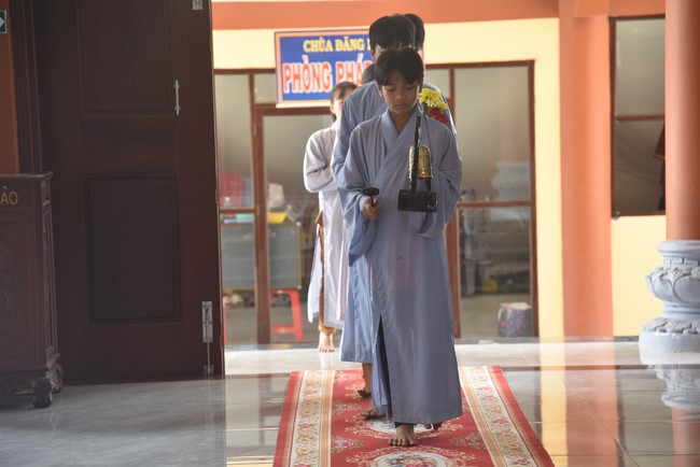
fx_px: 2334
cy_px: 234
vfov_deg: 11.4
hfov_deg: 17.1
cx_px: 350
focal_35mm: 120
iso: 400
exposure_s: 1/100
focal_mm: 120
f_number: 5
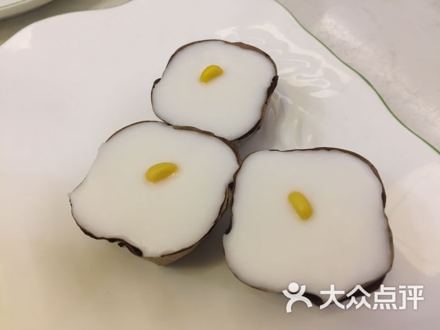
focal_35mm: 29
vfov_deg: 48.2
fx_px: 369
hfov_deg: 61.7
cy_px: 165
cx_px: 220
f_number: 2.2
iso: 80
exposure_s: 1/33
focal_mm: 4.15
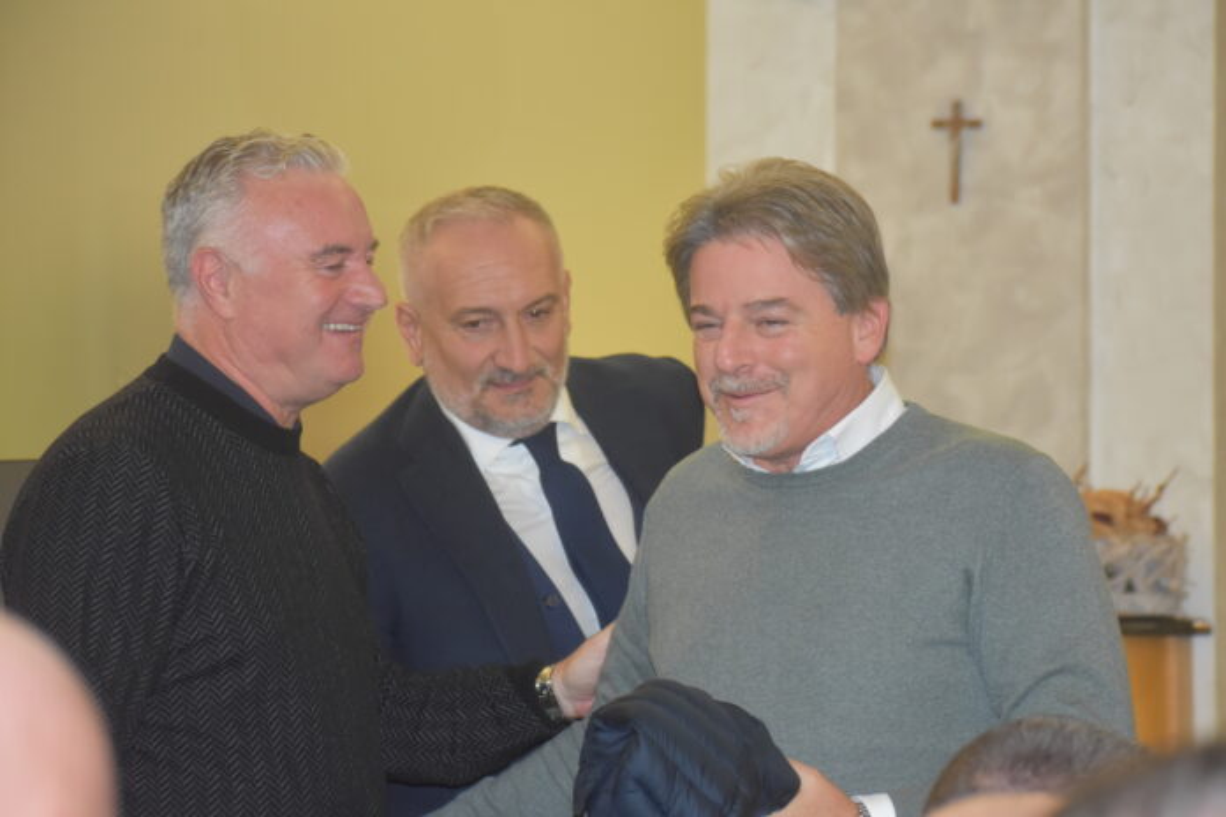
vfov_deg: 9.0
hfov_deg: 13.4
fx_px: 5210
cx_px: 613
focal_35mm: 153
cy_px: 408
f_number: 5.6
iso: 1600
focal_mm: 102
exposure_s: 1/60
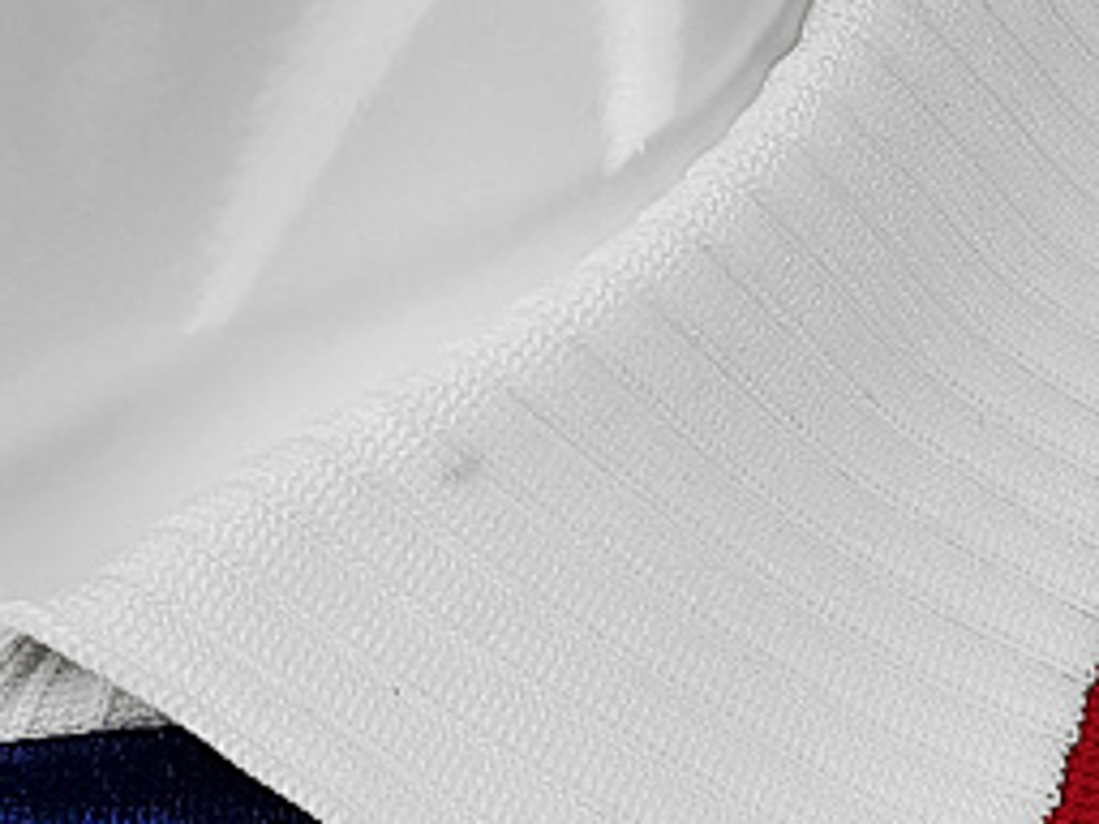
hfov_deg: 10.1
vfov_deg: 7.5
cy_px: -326
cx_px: -133
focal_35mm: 194
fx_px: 6159
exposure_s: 1/100
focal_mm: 5.58
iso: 160
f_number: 1.8
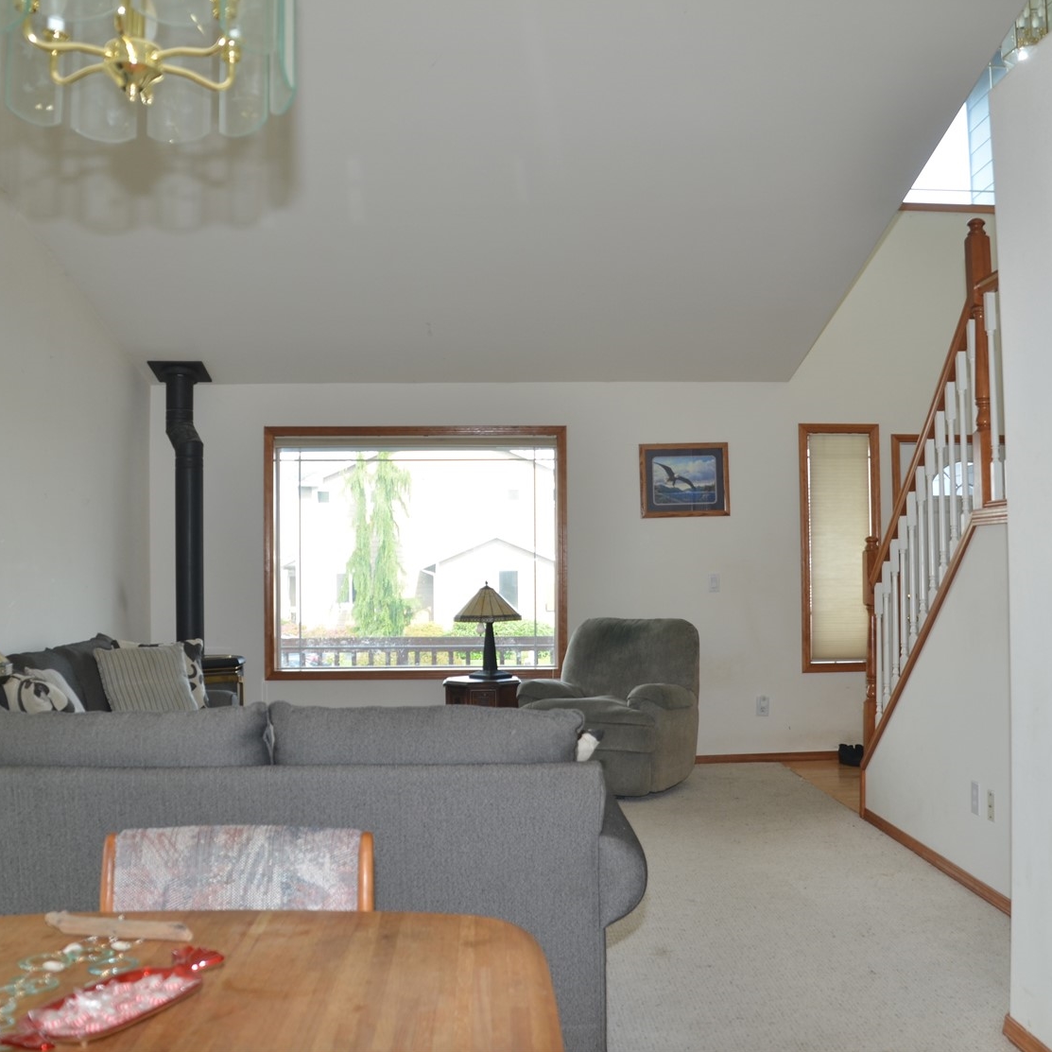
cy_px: 521
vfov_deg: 47.2
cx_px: 552
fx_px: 1203
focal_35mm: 35
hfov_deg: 47.2
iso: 200
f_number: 5
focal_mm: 18
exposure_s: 1/100
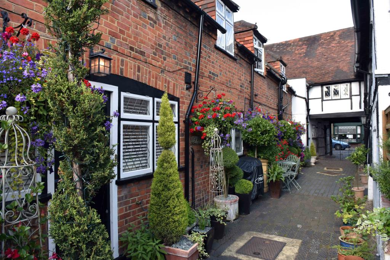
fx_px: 260
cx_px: 195
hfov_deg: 73.7
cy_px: 130
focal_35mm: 24
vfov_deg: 53.1
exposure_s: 1/320
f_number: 5.6
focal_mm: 24
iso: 640
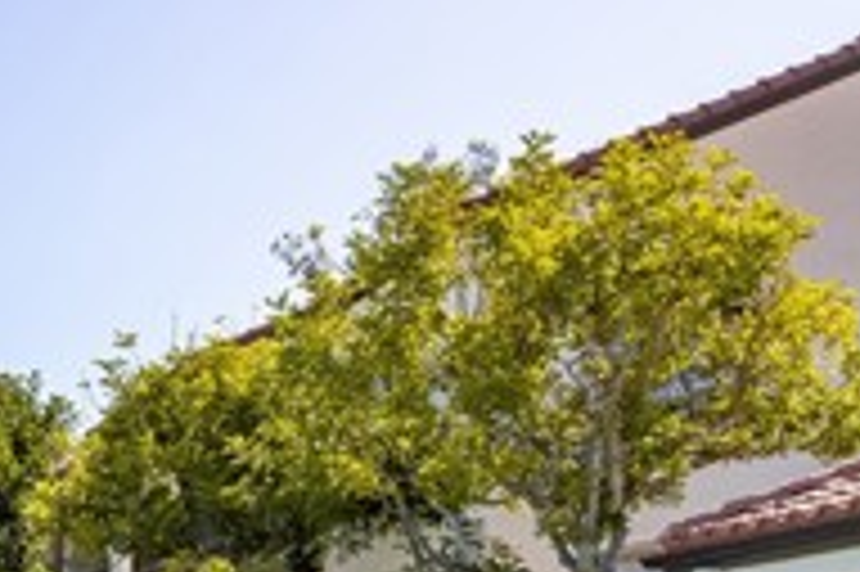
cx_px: -365
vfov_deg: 18.3
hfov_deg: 24.2
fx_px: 1639
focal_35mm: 69
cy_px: 772
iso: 100
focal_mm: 20.5
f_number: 11
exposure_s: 1/200
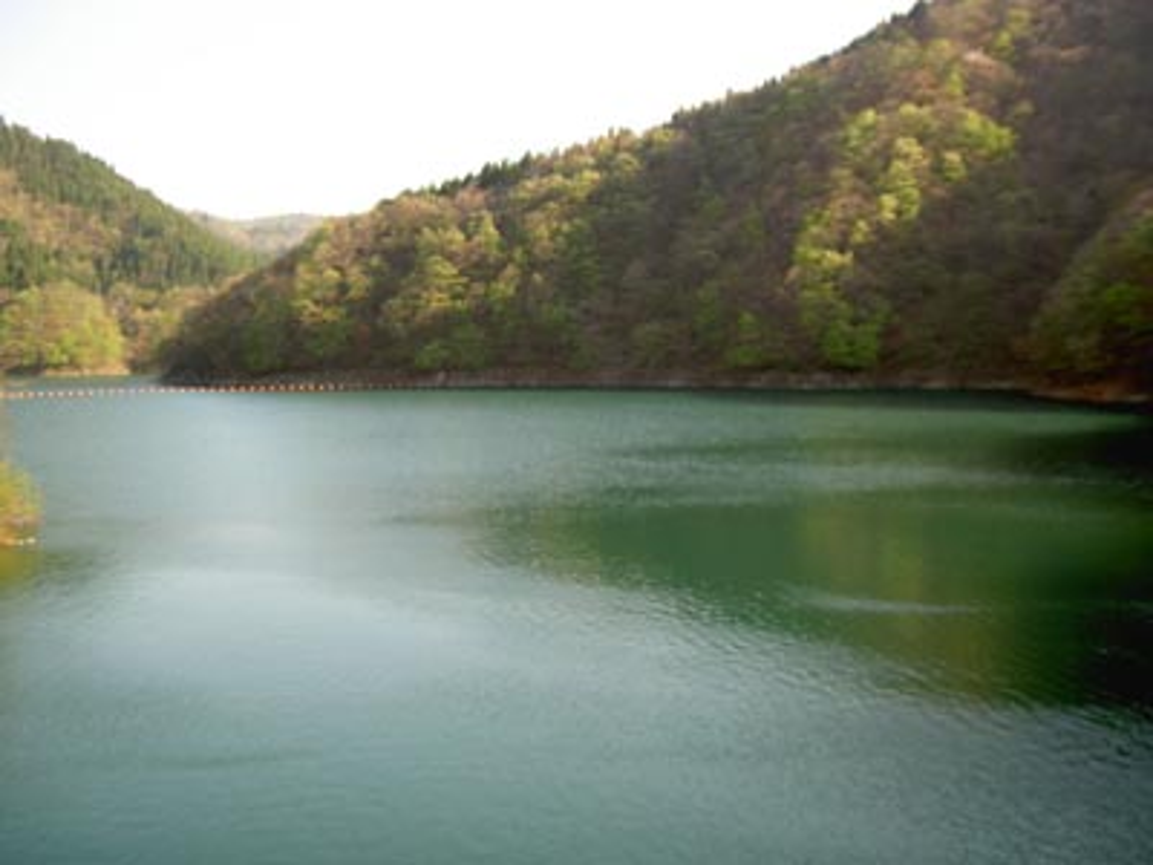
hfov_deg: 47.9
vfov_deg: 36.8
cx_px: 576
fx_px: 1299
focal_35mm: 39
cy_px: 432
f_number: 2.8
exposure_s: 1/250
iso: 50
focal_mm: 8
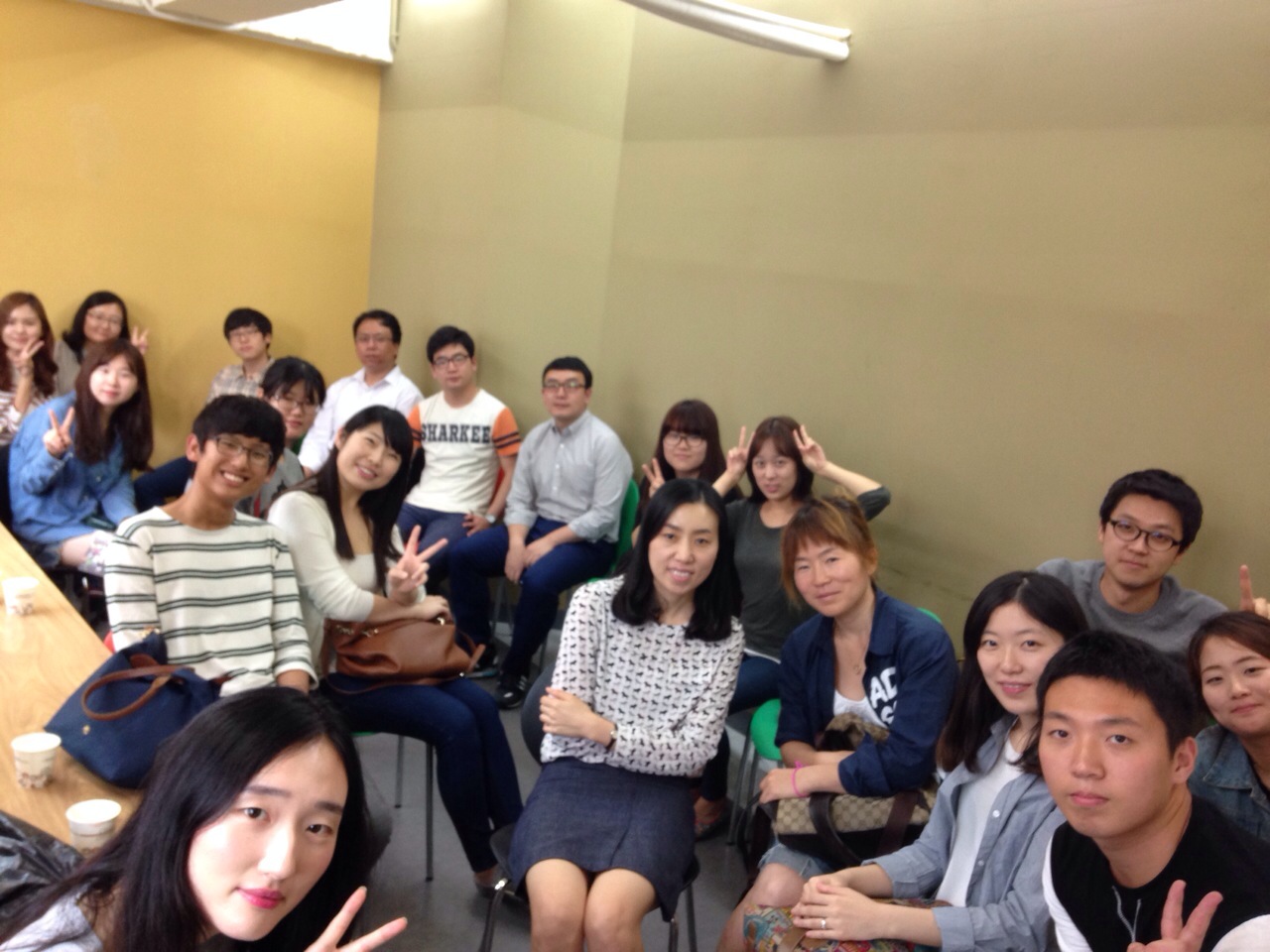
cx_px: 635
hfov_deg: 55.4
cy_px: 476
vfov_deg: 42.9
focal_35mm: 33
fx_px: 1211
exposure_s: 1/20
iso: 100
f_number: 2.4
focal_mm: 4.12
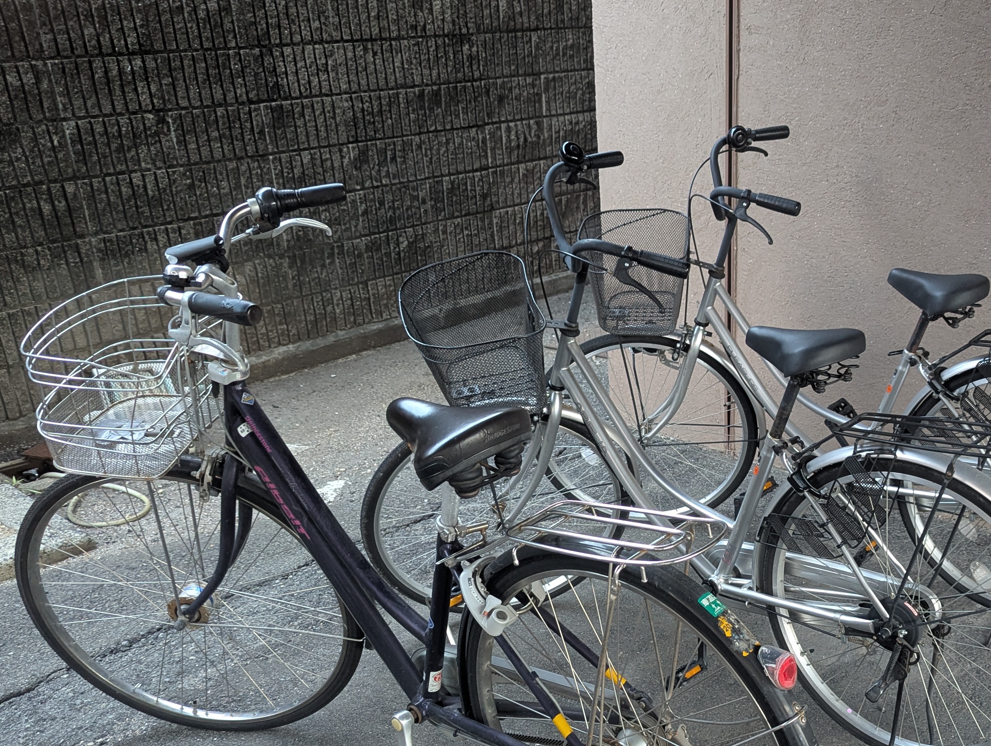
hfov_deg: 46.5
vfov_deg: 36.3
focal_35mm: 39
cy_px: 531
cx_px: 710
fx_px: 1118
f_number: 1.85
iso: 324
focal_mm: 6.81
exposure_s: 1/27.4
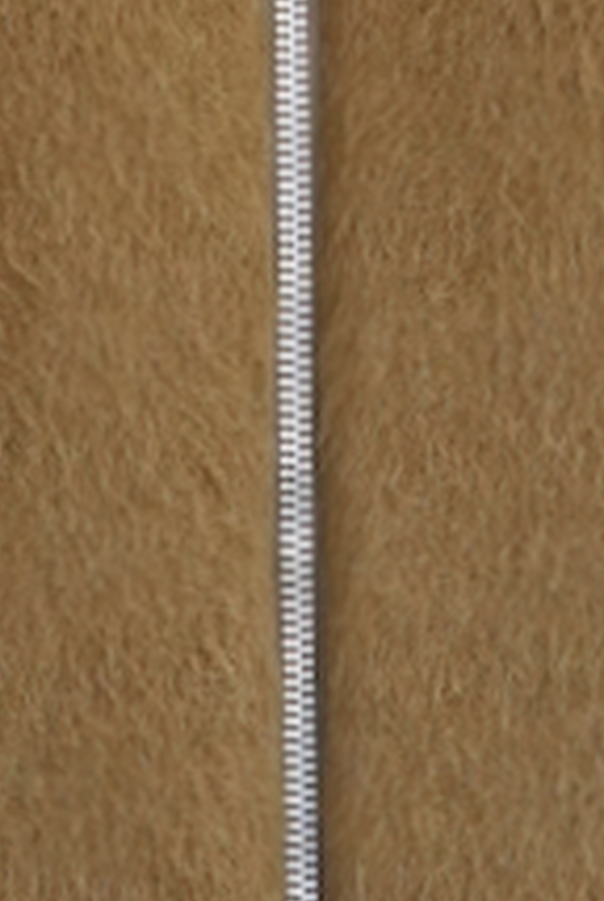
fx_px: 9106
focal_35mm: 363
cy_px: -25
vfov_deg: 5.7
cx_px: 310
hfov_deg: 3.8
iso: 2000
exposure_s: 1/80
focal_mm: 61
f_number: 9
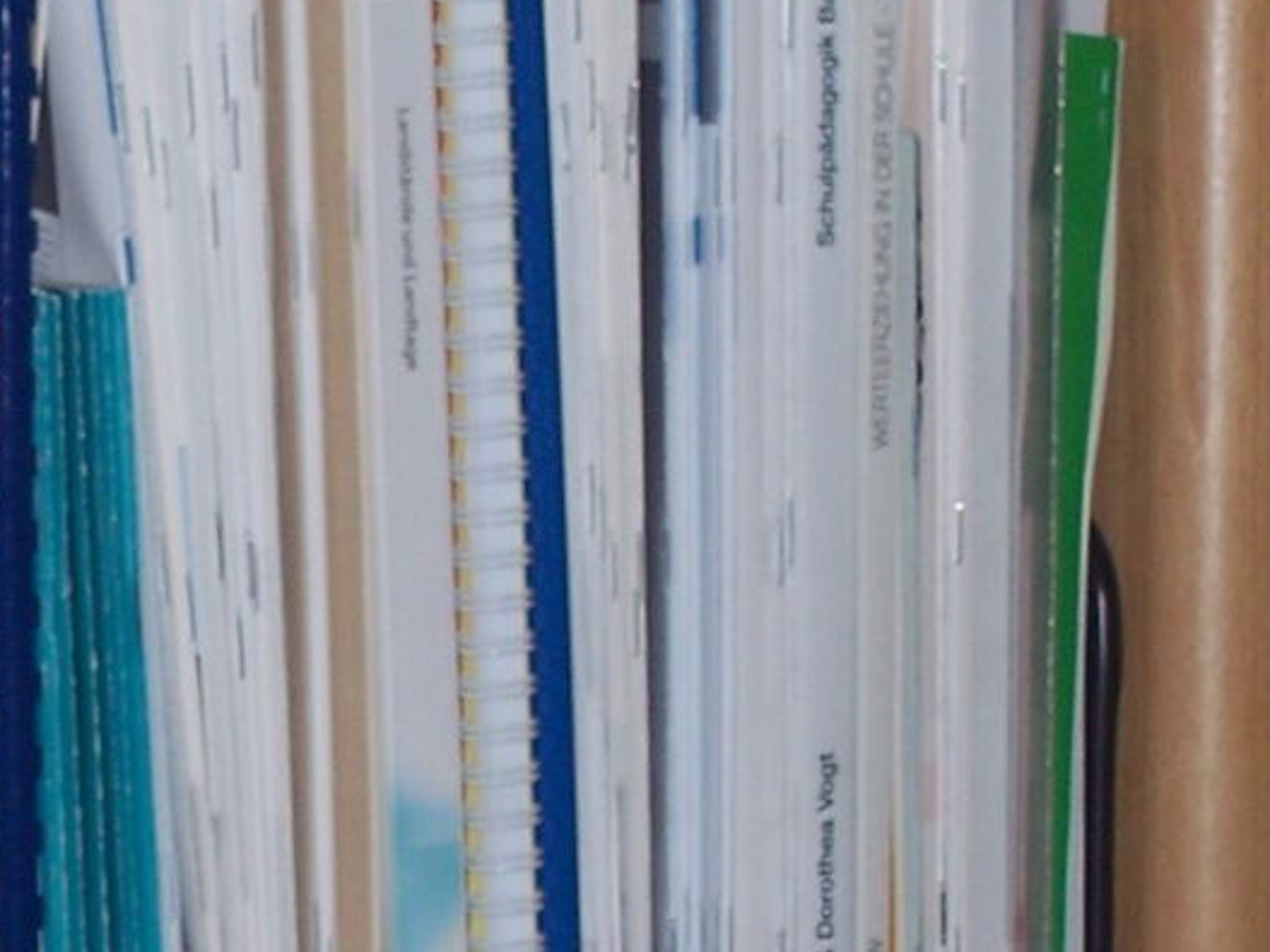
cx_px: -612
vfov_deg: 4.2
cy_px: 550
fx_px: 13021
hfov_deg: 5.5
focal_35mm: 355
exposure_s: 1/125
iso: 100
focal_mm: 24
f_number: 4.8
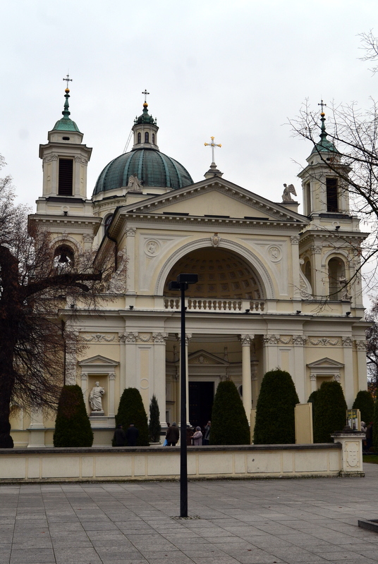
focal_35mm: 39
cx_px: 189
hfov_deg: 34.3
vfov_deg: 49.5
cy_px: 282
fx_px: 612
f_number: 8
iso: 450
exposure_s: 1/60
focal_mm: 26
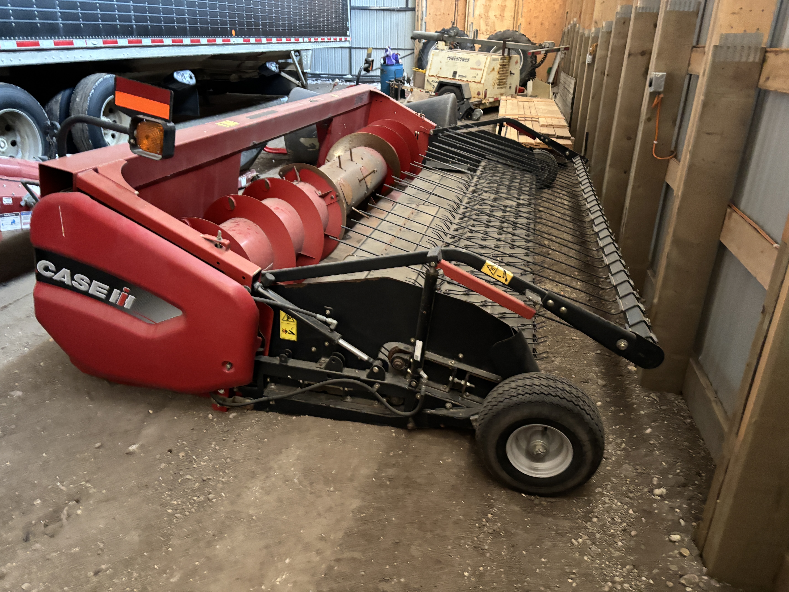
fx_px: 593
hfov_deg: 67.3
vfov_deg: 53.1
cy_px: 296
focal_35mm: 26
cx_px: 394
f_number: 1.6
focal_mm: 5.96
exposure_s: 1/30
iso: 640
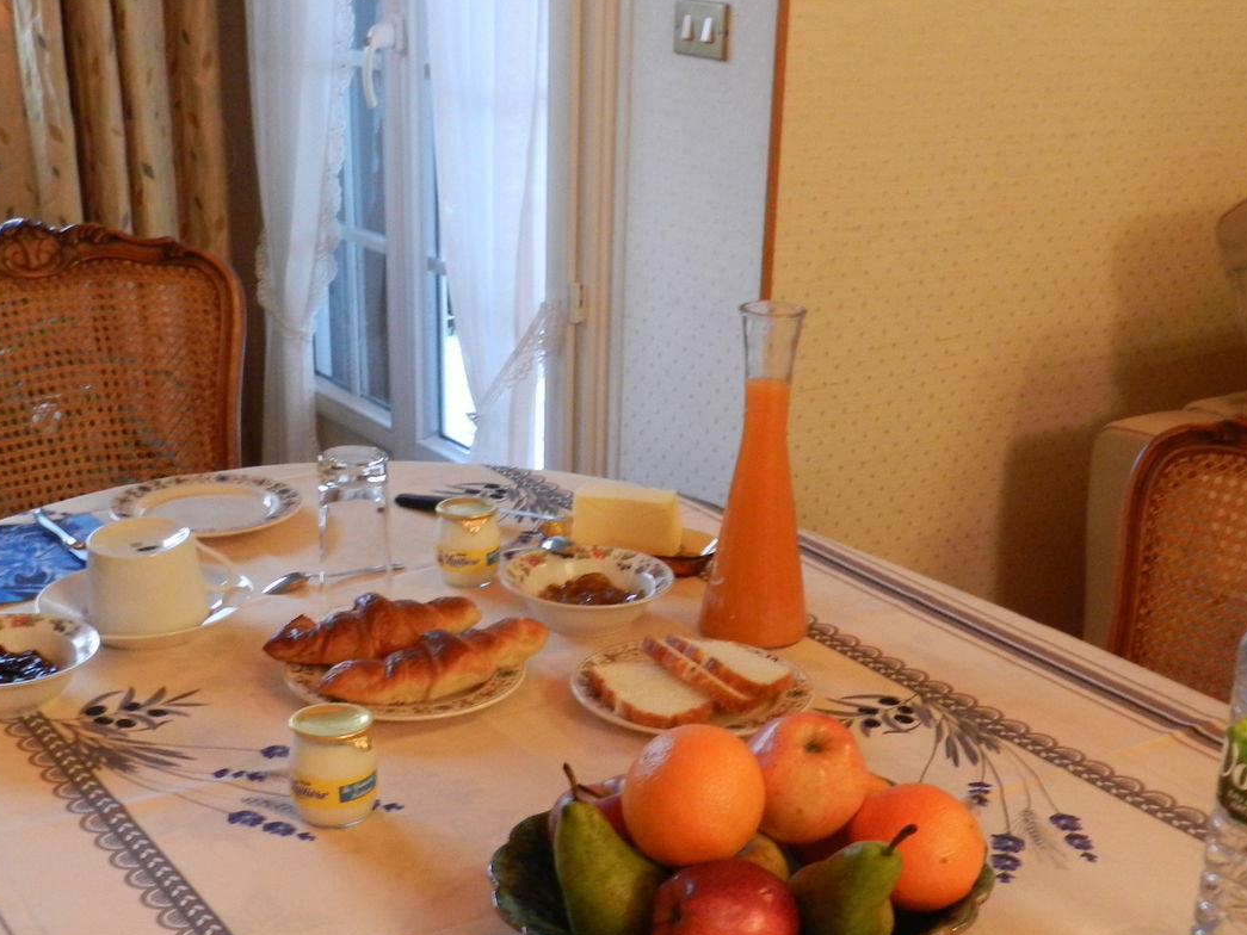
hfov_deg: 38.9
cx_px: 615
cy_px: 670
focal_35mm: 49
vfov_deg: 29.3
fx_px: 1765
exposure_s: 1/15
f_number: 3.7
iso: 400
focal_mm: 5.6
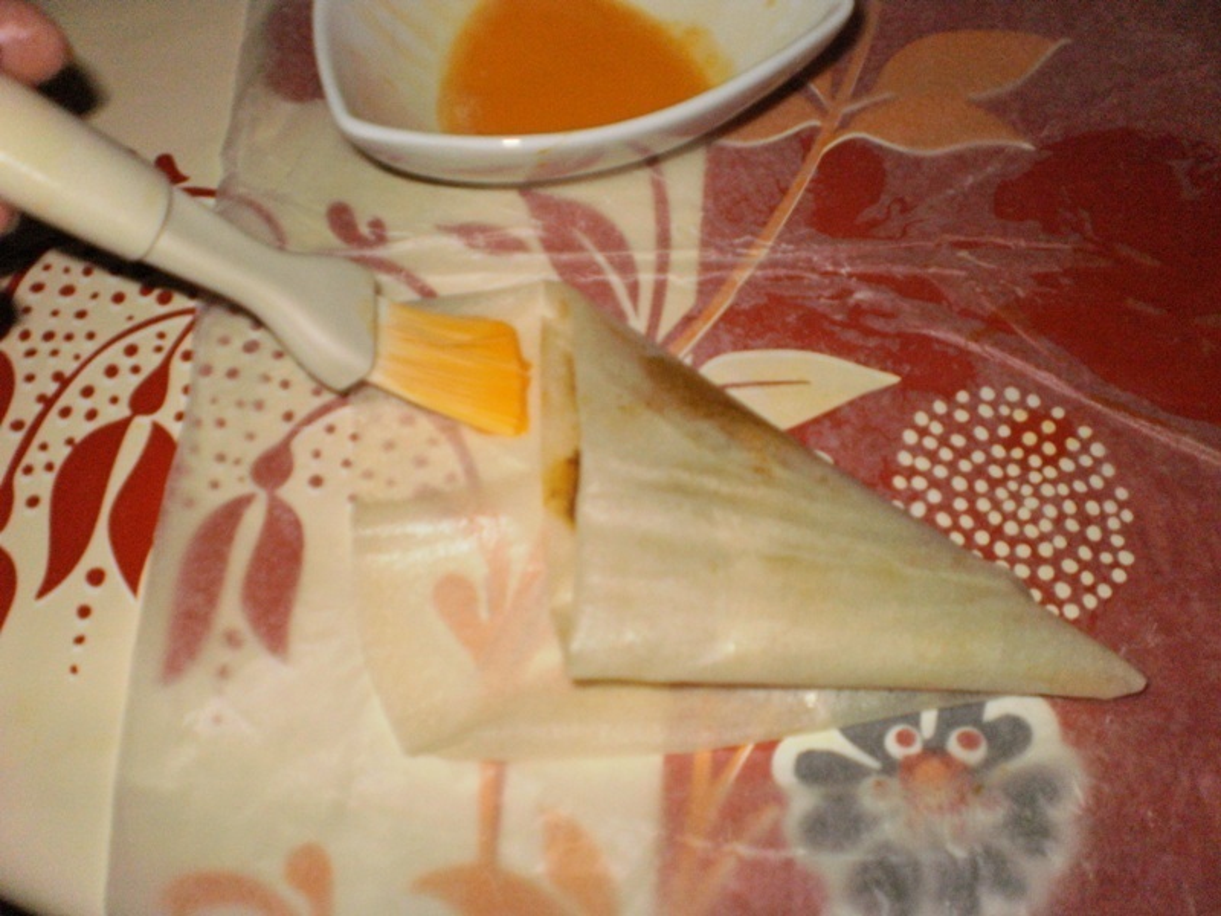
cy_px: 458
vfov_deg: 37.7
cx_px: 610
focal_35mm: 38
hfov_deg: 49.0
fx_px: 1340
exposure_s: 1/250
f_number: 3.1
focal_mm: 6.3
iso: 400
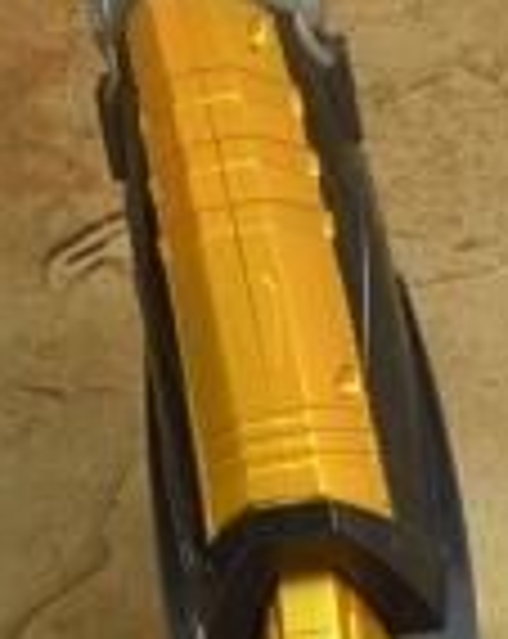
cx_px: -97
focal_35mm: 222
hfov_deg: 6.9
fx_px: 4188
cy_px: -292
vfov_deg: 8.5
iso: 100
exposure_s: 1.3
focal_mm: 35
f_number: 22
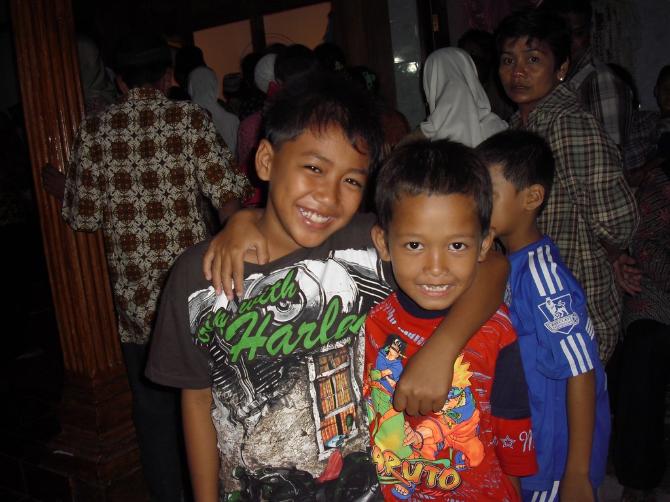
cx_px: 335
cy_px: 251
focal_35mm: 38
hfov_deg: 49.0
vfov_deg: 37.7
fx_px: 735
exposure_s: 1/60
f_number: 2.8
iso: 100
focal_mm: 6.2
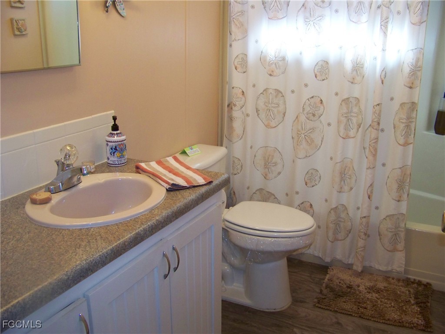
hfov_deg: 51.4
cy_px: 167
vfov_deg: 39.7
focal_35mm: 36
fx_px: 463
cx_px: 222
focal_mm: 5.85
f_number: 2.8
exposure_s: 1/30
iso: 200
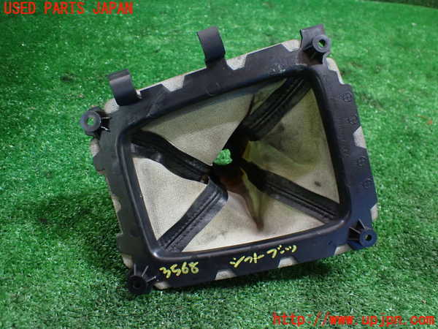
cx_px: 219
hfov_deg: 60.0
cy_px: 164
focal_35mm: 30
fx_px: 380
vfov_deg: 46.8
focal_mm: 5.4
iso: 800
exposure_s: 1/80
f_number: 2.3
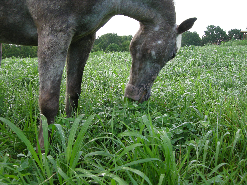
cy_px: 92
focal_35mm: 36
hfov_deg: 51.4
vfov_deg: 39.7
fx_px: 257
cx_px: 124
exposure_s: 1/85.1
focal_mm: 7.5
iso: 64
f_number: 3.8
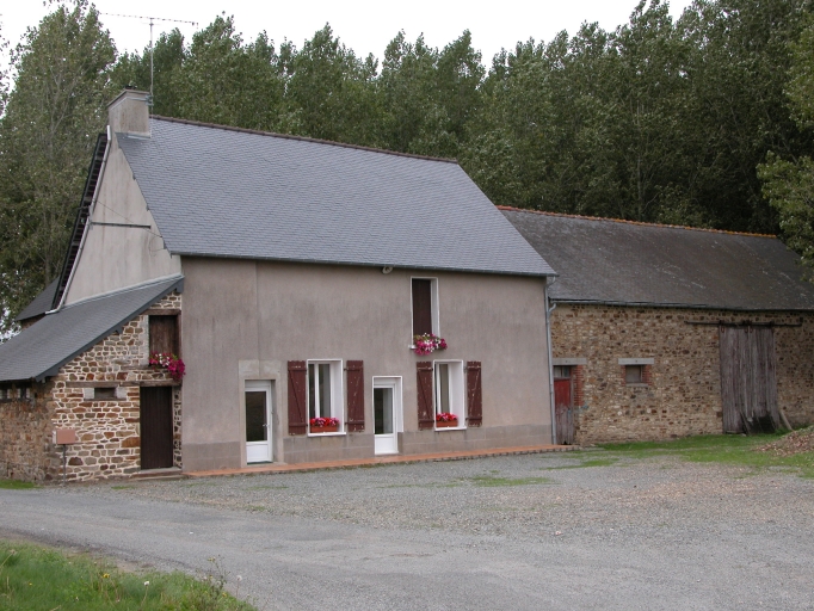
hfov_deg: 41.2
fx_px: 1082
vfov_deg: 31.5
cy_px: 306
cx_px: 407
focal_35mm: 46
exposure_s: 1/133
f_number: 4.7
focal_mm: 11.6
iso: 100
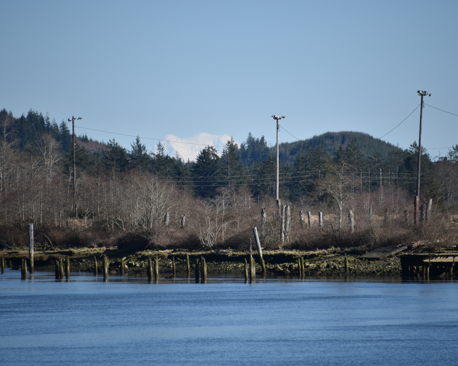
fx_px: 4596
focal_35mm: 339
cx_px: 243
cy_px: 183
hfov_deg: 5.7
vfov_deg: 4.6
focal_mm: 300
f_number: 5.6
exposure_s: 1/640
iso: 125
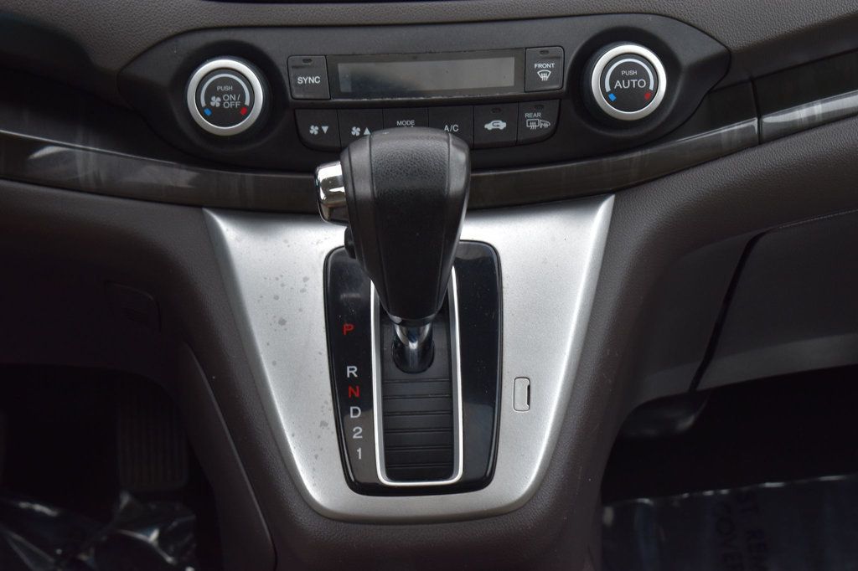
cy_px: 286
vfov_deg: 16.5
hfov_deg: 24.6
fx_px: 1966
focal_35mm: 82
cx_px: 429
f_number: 8
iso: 400
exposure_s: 1/80
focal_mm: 55
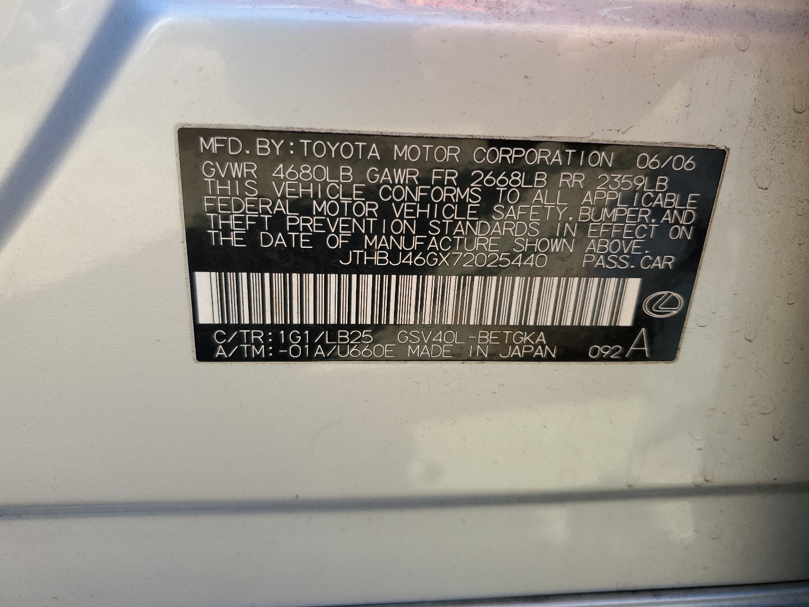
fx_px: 608
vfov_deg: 53.1
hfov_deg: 67.3
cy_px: 304
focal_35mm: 26
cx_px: 404
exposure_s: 1/370
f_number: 1.5
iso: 50
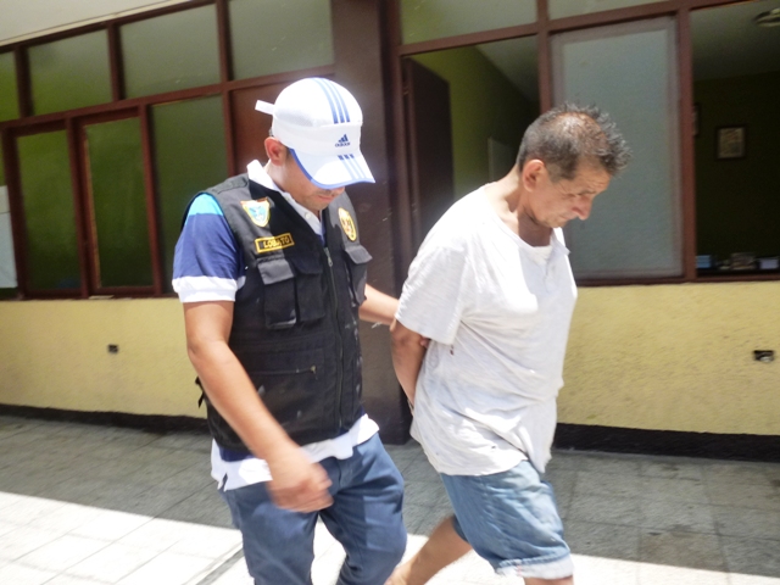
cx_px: 390
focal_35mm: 28
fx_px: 631
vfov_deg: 49.7
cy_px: 292
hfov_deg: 63.4
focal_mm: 5
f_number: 9
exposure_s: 1/80
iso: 160
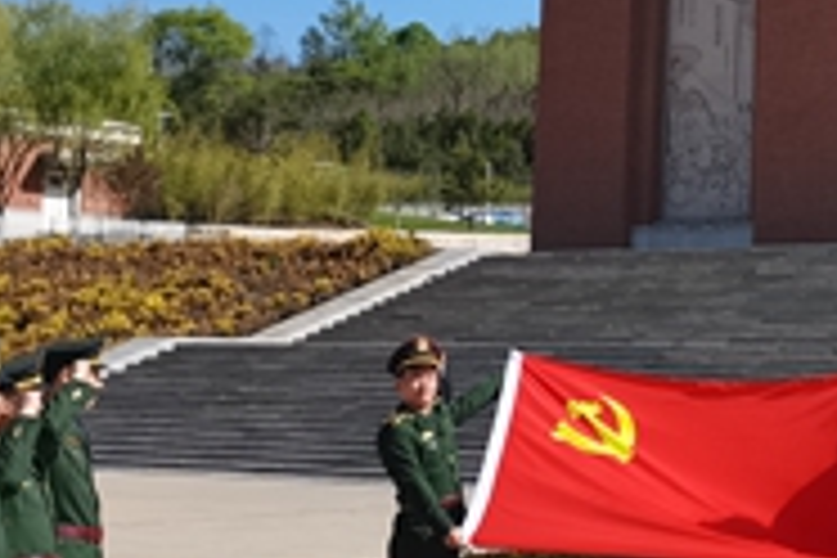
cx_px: 891
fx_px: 2023
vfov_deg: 15.6
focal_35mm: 87
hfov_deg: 22.2
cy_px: 126
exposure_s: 1/1466
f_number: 1.8
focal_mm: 5.58
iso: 50
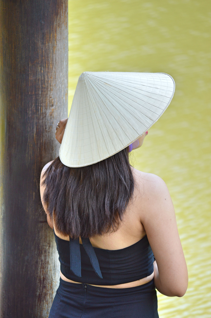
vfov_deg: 8.6
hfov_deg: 5.7
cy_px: 159
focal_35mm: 240
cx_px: 106
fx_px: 2113
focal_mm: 160
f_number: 5.3
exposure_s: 1/160
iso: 200
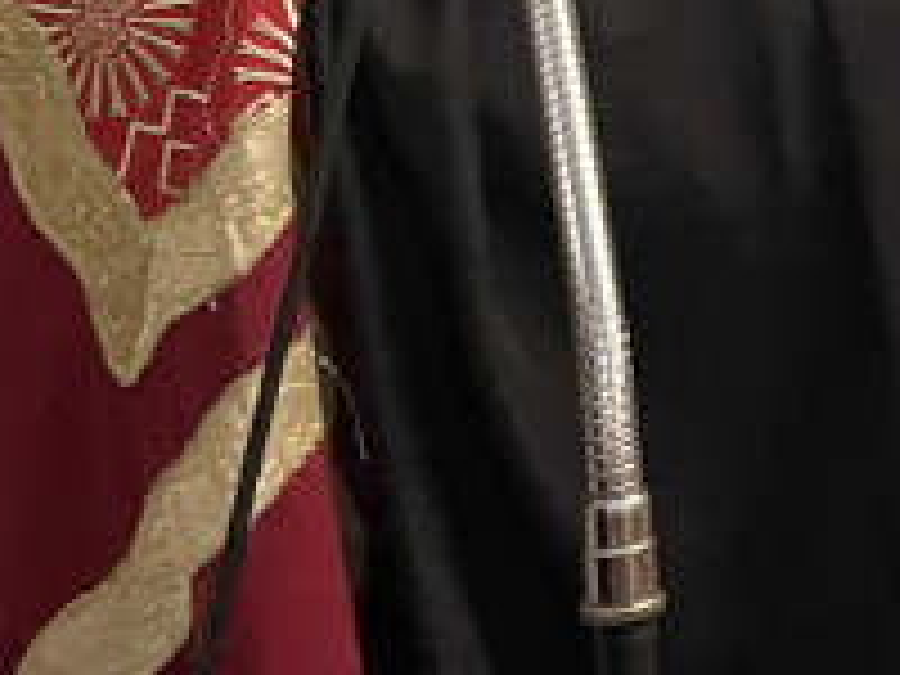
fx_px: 3380
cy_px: -518
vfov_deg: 10.7
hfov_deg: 13.9
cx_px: 1494
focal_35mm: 130
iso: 320
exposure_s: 1/50
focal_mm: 5.1
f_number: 1.6
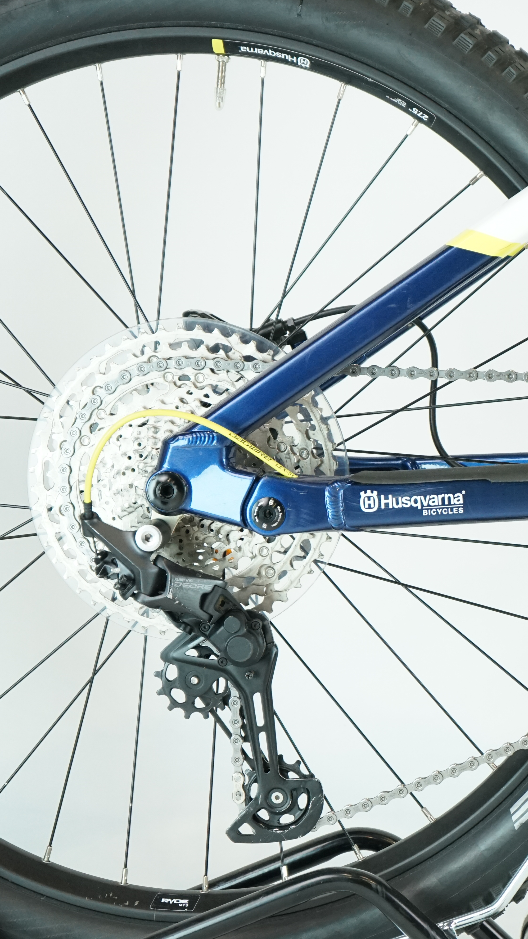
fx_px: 2763
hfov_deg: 10.7
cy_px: 468
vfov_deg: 19.3
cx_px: 610
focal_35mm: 111
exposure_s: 1/200
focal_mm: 70
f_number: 6.3
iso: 2000
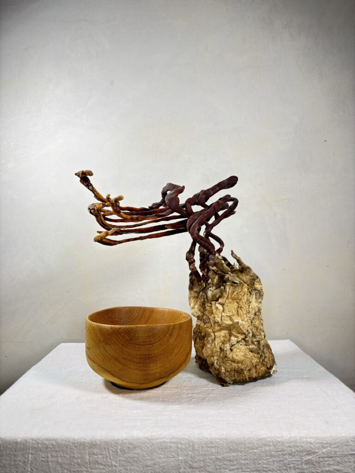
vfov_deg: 67.3
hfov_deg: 53.1
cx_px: 178
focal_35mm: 26
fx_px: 356
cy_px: 236
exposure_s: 1/60
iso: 80
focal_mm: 5.96
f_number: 1.6
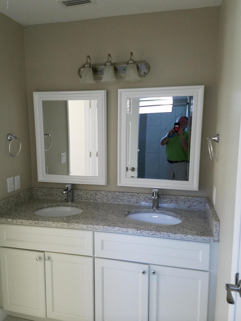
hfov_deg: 53.1
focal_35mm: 26
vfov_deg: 67.3
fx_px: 241
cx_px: 120
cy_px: 160
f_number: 1.7
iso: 160
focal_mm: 4.2
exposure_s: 1/30
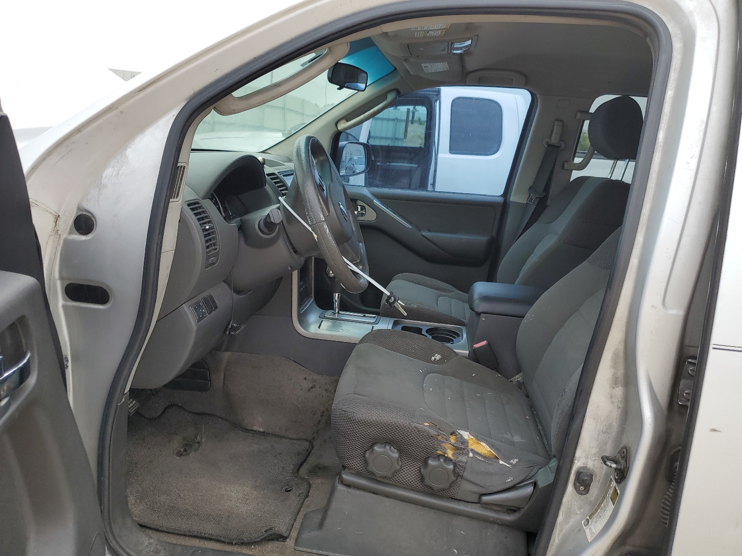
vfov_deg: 53.1
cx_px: 371
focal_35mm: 26
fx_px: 557
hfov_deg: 67.3
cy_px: 278
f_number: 1.5
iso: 50
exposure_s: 1/909
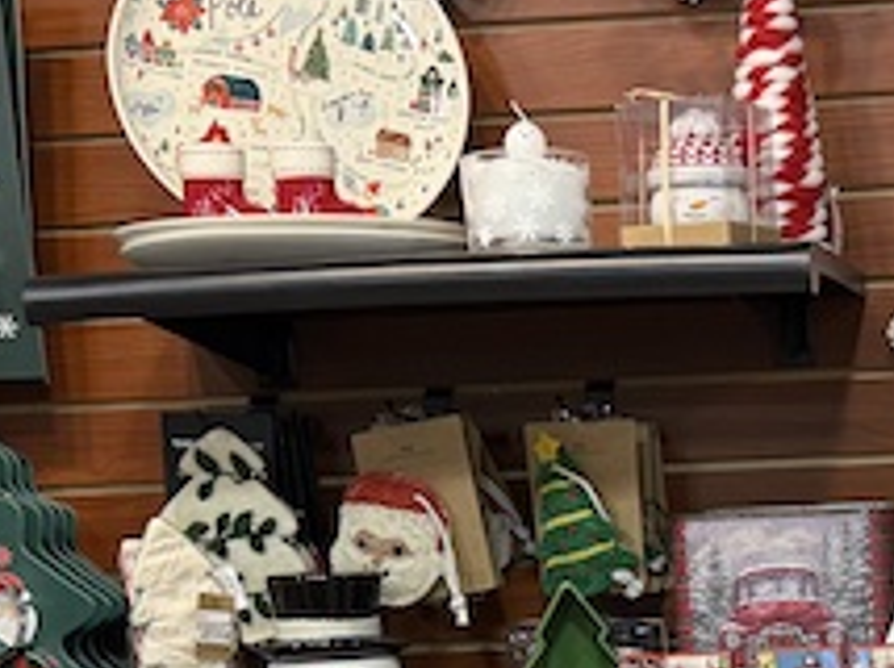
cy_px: 833
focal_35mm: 101
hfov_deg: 18.9
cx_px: 902
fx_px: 2606
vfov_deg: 14.1
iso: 200
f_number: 1.78
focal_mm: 6.76
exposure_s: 1/60
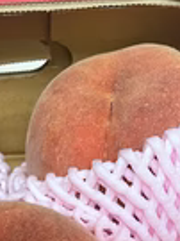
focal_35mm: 77
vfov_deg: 22.0
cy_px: 337
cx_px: 21
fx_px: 535
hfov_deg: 18.8
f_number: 1.6
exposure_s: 1/60
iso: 200
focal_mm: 4.2
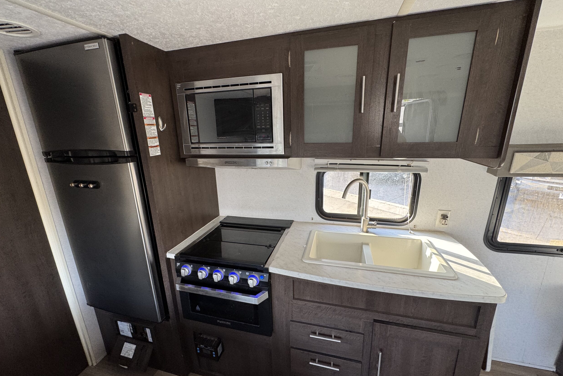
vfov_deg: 77.3
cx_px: 276
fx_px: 235
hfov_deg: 100.4
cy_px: 191
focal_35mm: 15
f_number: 2.2
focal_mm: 2.22
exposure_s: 1/99
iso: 125
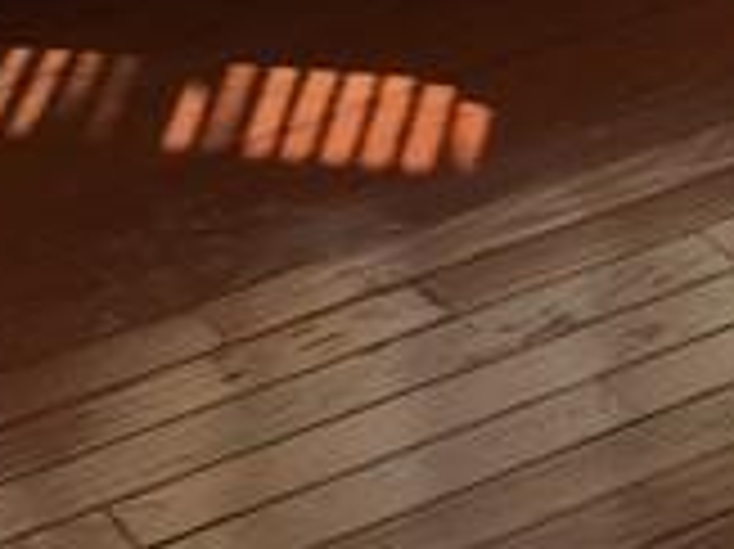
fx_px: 3856
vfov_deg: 7.6
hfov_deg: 10.7
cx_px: 797
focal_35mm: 182
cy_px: -814
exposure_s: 1/120
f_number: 2.2
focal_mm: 4.15
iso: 32
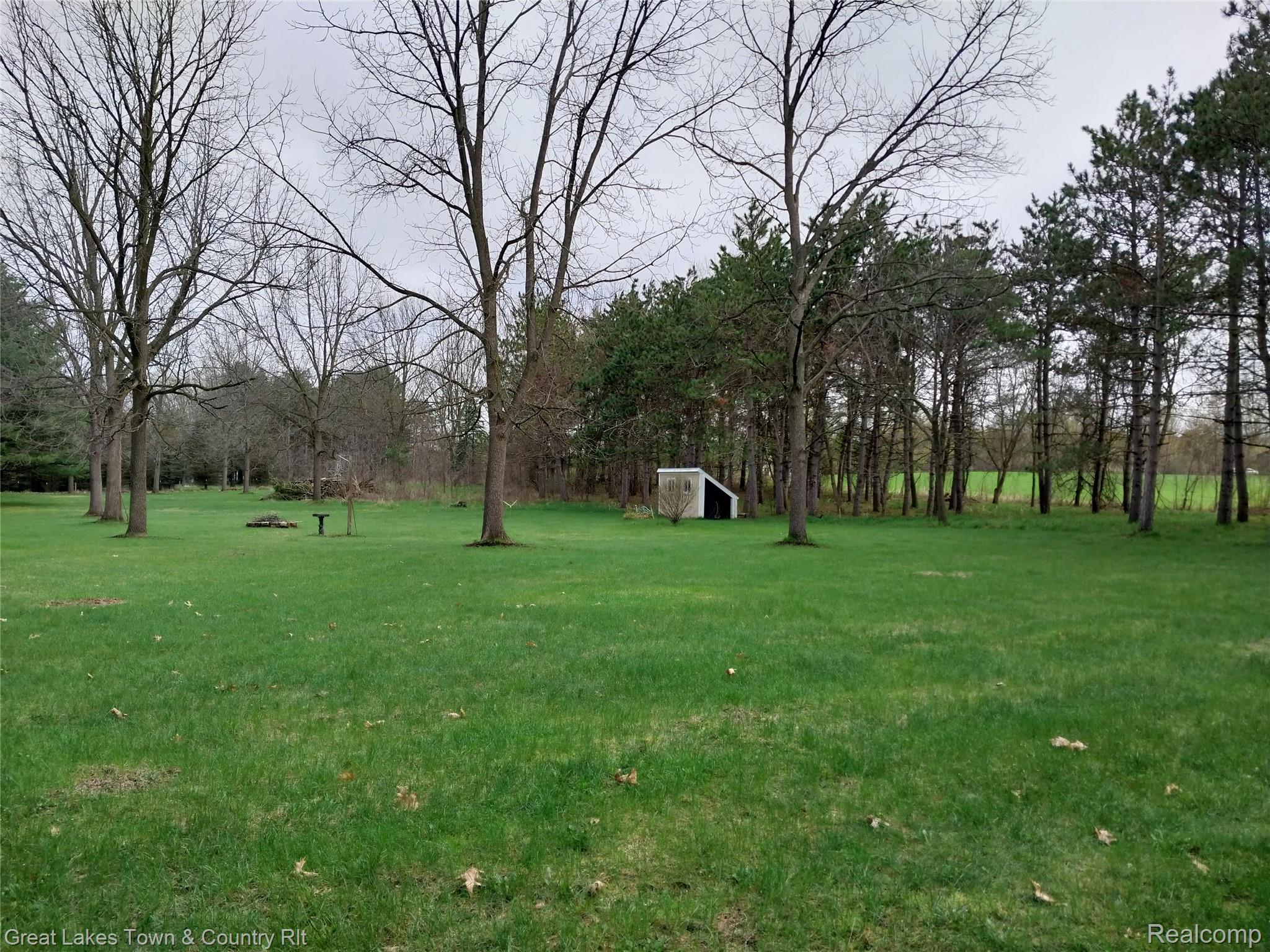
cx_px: 635
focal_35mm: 26
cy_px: 476
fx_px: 954
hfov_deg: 67.3
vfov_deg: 53.1
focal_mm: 4
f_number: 1.8
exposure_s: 1/434
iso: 20
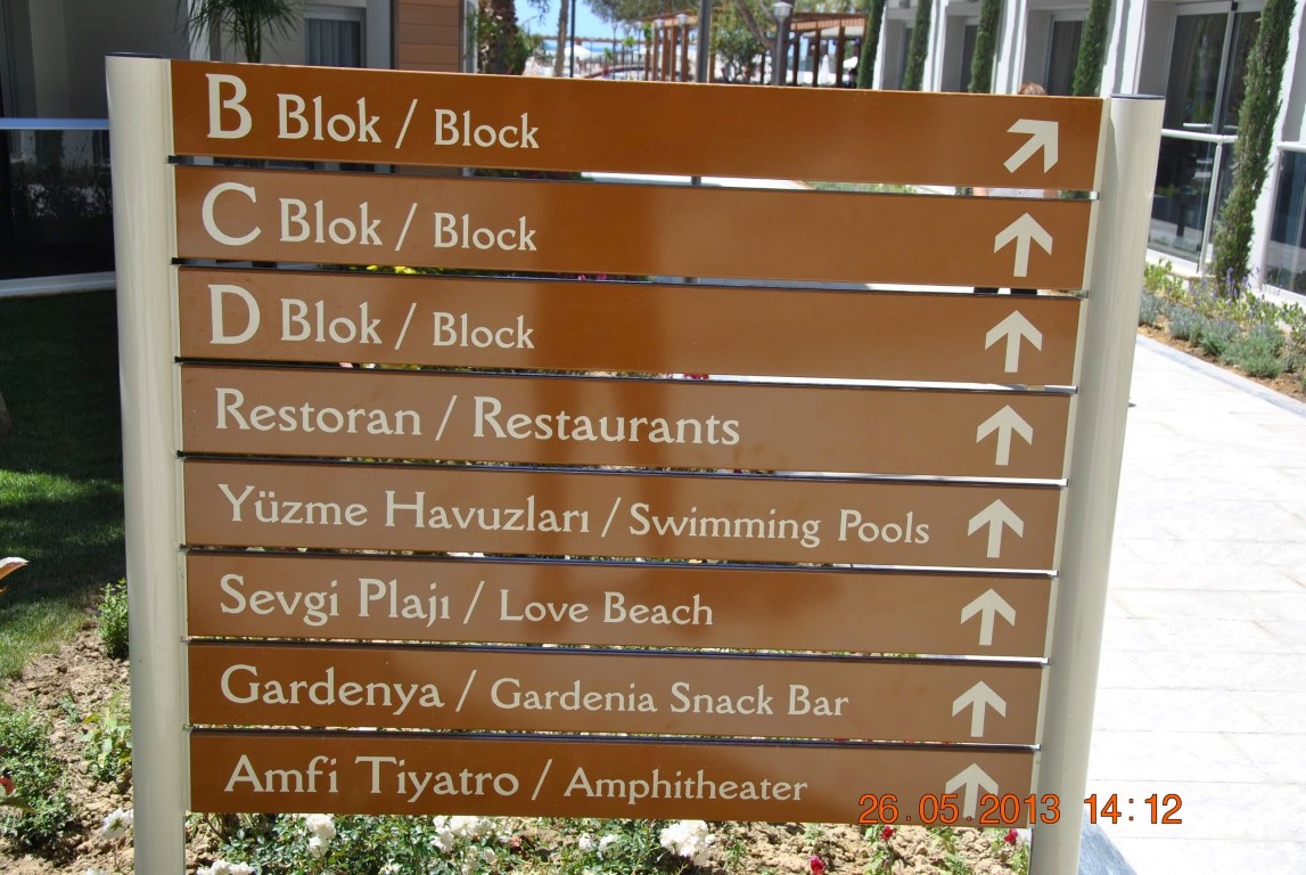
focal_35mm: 44
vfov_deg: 30.9
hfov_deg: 44.9
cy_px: 438
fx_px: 1580
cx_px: 653
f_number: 8
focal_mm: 29
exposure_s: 1/250
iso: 100
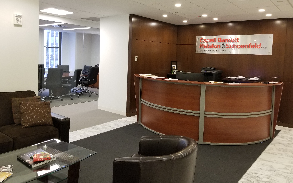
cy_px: 76
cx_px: 145
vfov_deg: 44.4
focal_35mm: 28
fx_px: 224
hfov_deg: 66.5
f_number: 1.7
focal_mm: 4.25
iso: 160
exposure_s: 1/40
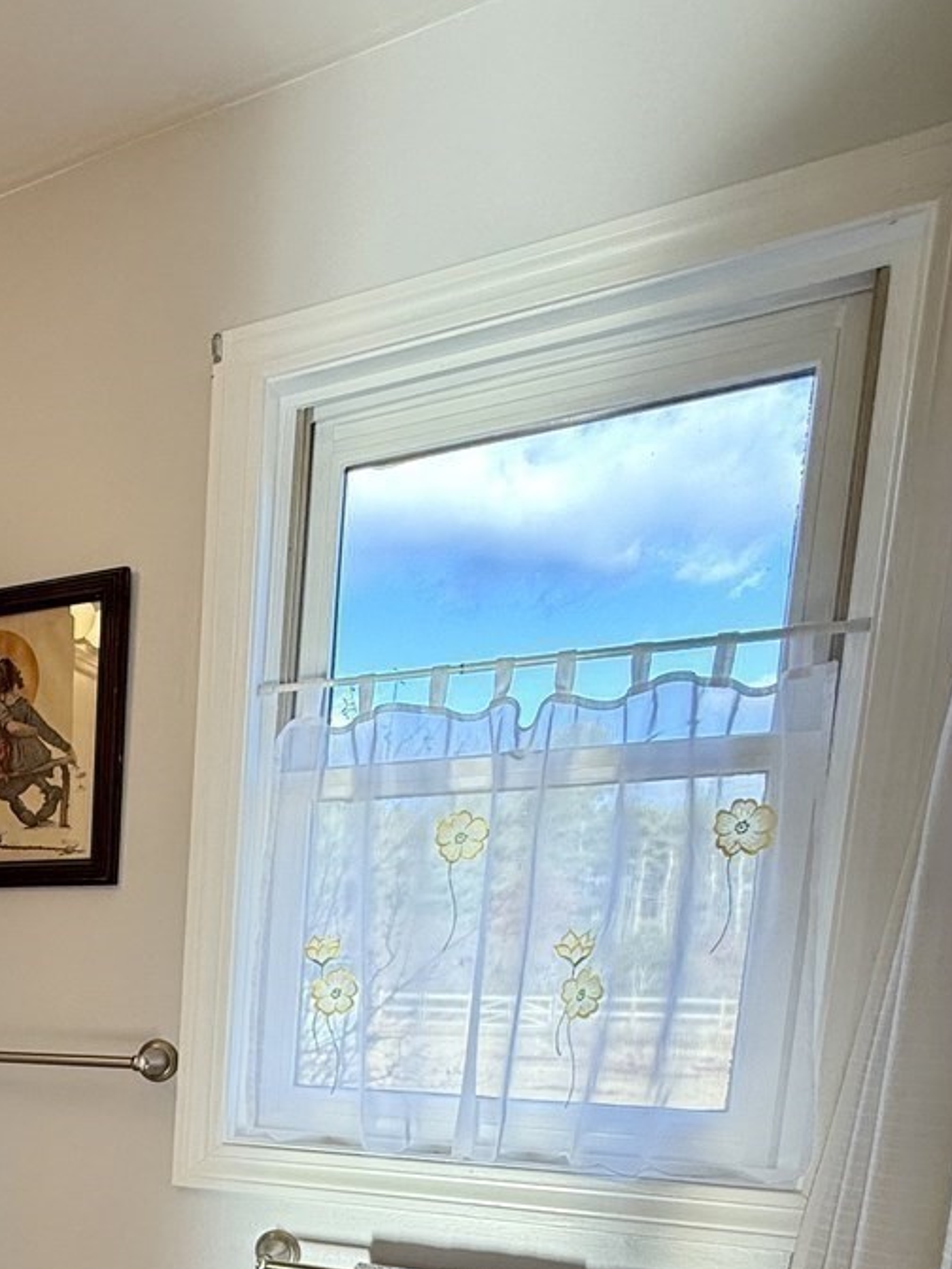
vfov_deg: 50.3
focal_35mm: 32
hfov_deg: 36.4
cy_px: 1146
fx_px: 1173
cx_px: -128
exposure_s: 1/120
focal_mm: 2.22
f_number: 2.2
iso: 64
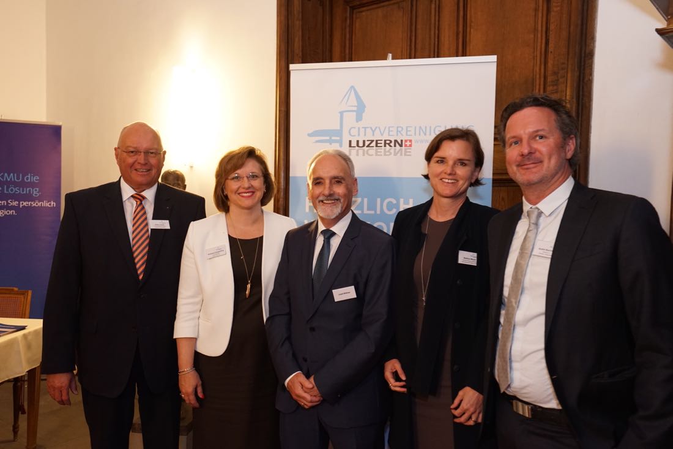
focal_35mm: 32
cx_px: 336
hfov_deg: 58.7
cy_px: 224
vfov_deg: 41.1
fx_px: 598
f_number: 4
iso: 2000
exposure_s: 1/60
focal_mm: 32
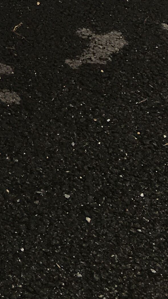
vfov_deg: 15.1
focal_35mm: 122
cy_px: -248
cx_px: -259
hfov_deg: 8.8
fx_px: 966
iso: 25
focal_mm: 4.15
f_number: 2.2
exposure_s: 1/699
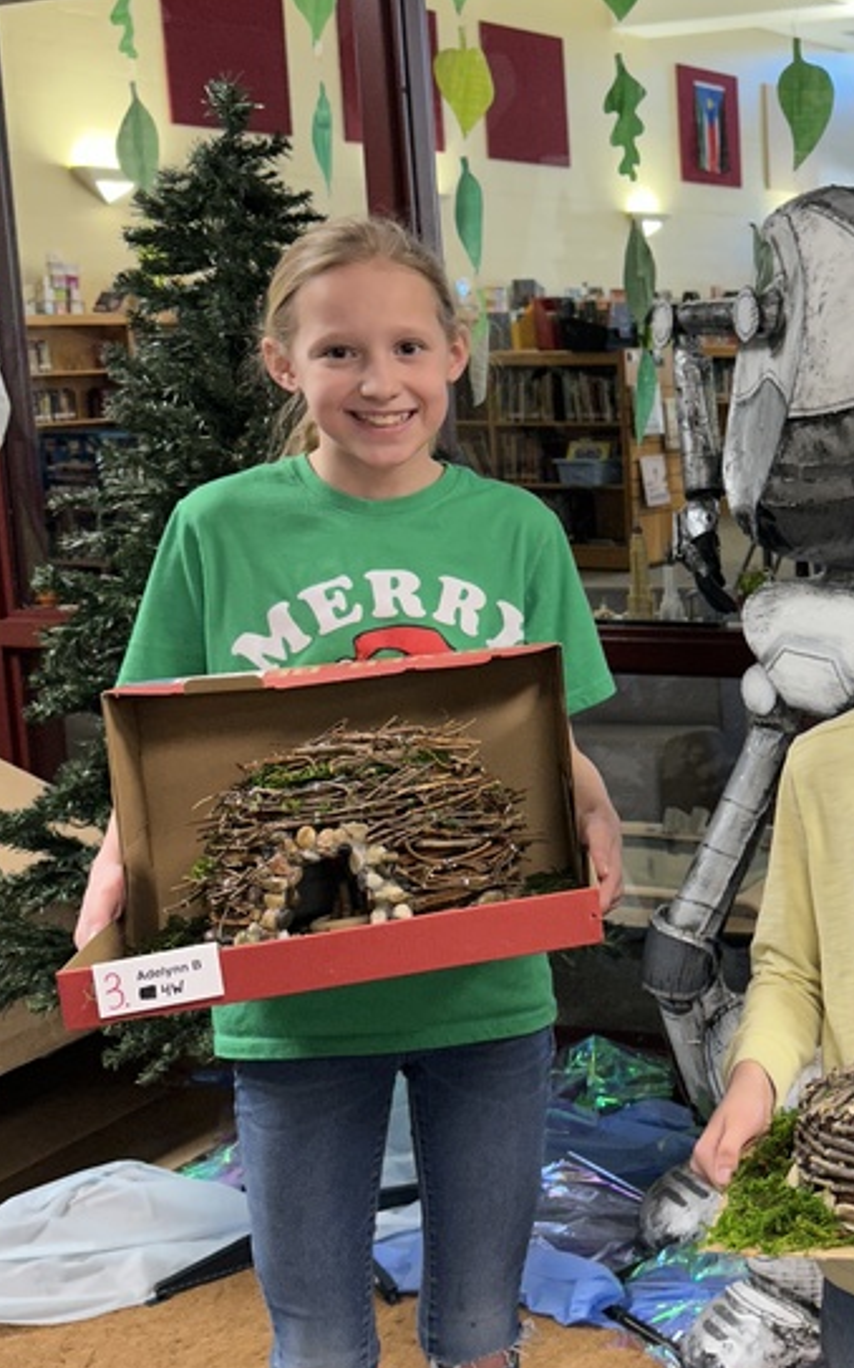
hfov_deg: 25.0
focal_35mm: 48
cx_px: 935
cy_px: 597
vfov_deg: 41.8
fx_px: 1789
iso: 320
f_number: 1.78
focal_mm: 6.86
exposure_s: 1/60
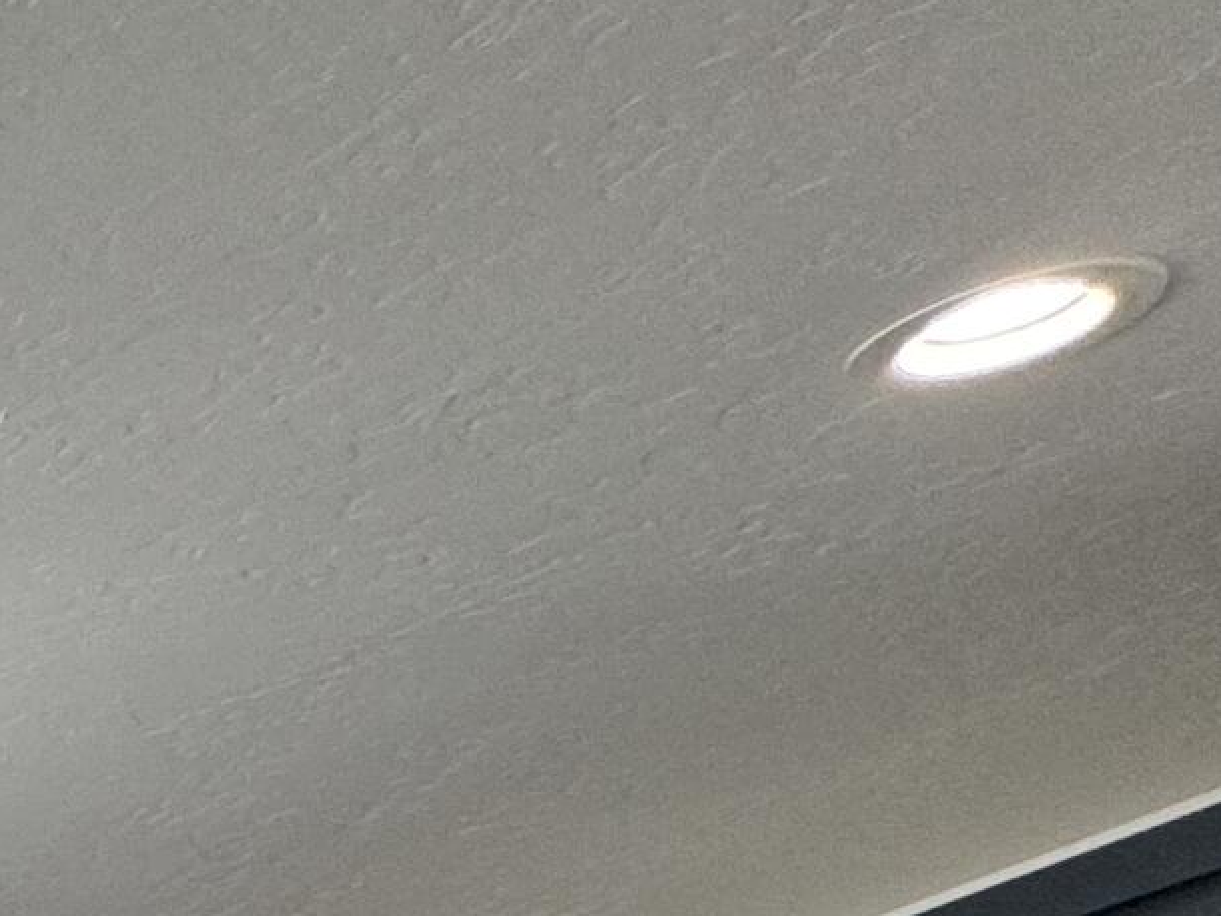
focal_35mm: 69
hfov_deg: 17.9
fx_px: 2434
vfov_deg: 15.6
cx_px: -1295
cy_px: 1956
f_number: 2.2
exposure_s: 1/120
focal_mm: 2.22
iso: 100
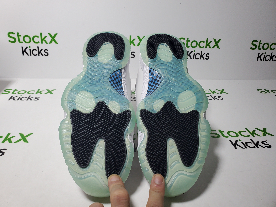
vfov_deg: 53.1
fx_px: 207
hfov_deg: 67.3
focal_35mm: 26
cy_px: 104
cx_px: 138
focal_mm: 4.3
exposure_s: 1/202
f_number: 2.4
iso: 50
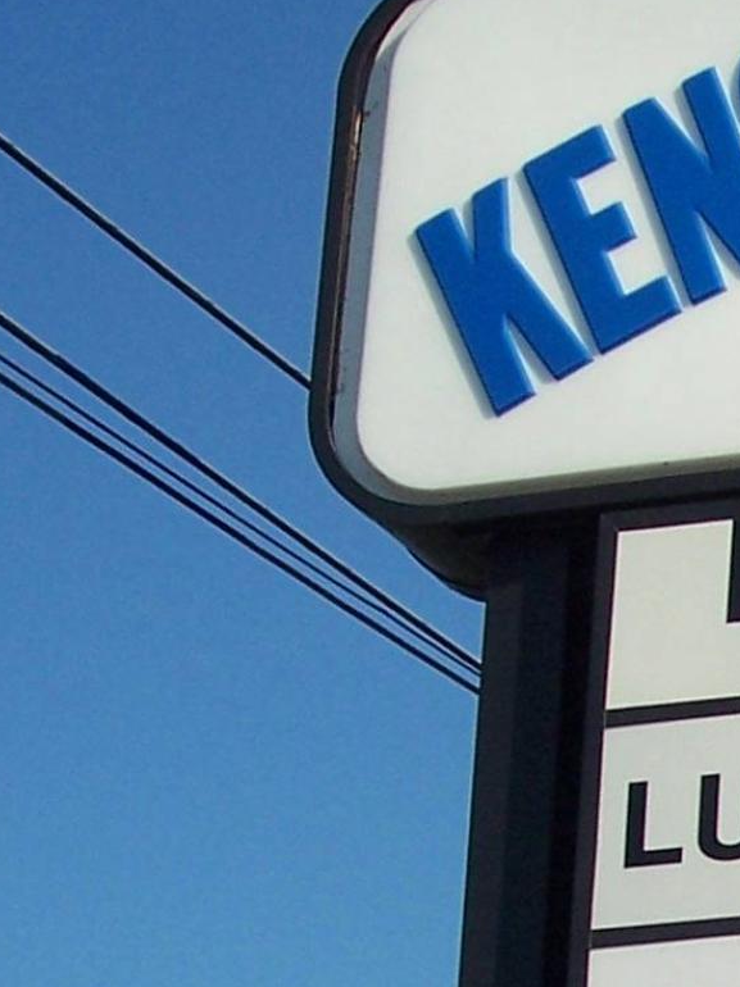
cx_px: 1377
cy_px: 984
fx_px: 4335
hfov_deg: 9.3
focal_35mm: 152
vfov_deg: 12.8
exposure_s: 1/1000
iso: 100
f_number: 4
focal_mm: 8
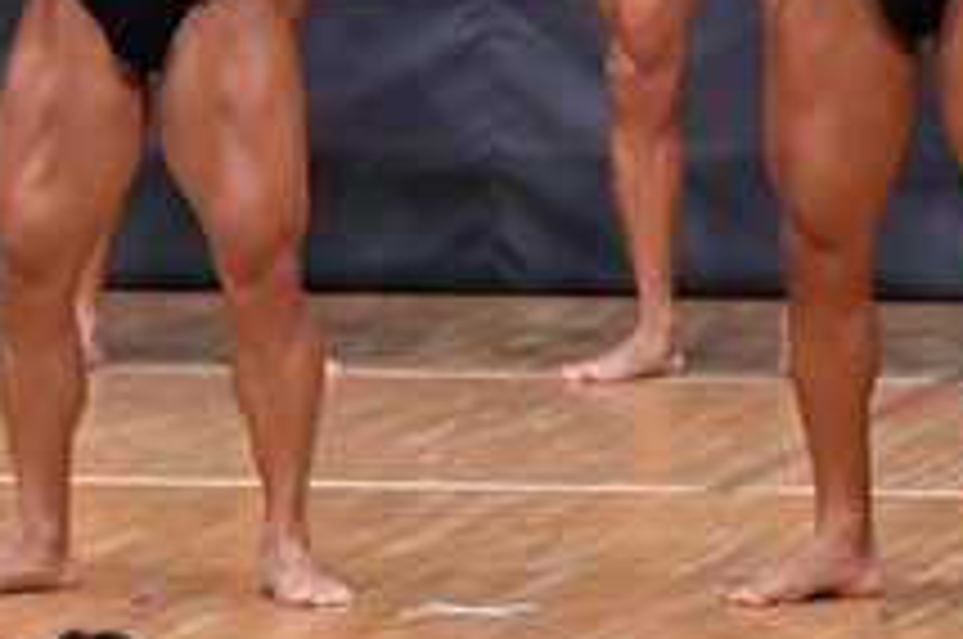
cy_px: -189
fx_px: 17708
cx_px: 614
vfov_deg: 2.1
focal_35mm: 663
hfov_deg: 3.1
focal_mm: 122
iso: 6400
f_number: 5.6
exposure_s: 1/400
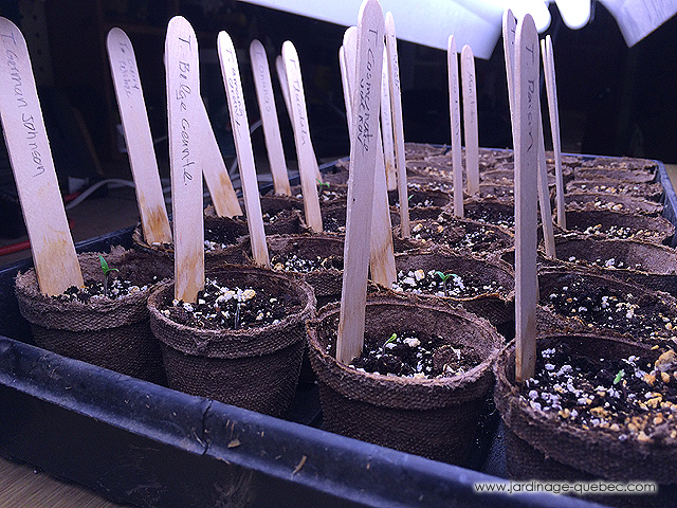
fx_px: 567
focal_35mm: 29
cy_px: 254
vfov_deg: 48.2
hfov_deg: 61.7
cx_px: 338
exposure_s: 1/120
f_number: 2.2
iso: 50
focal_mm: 4.15
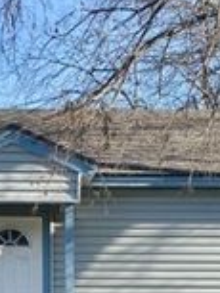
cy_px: 432
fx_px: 956
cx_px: 67
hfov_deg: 13.1
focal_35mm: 113
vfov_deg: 16.0
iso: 32
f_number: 1.8
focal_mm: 4.25
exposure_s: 1/1025
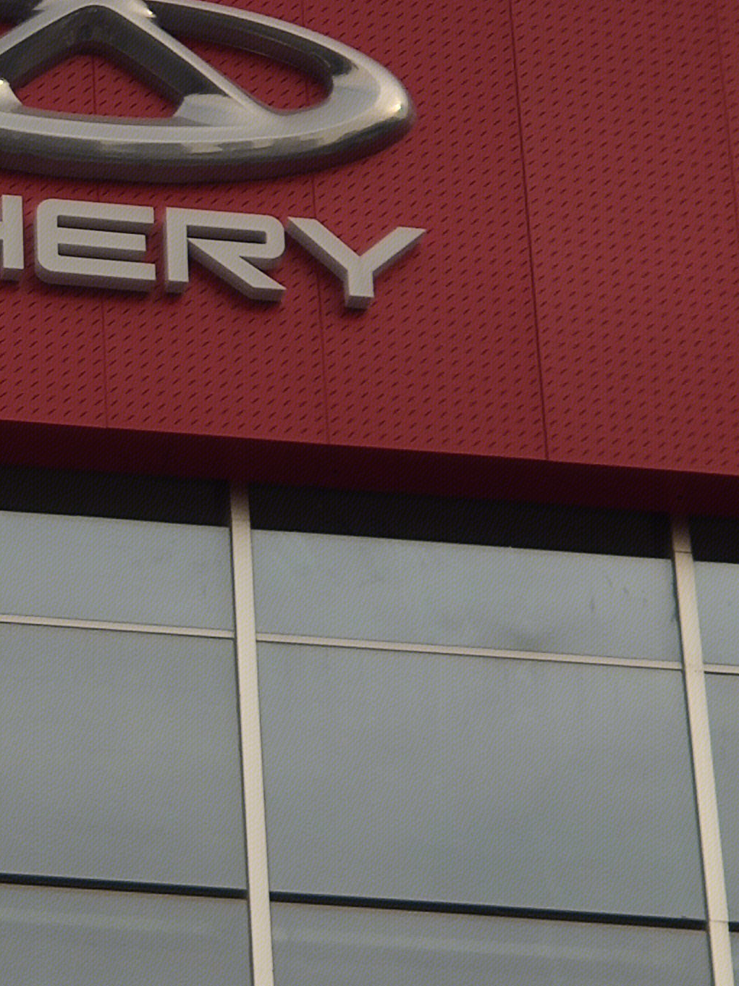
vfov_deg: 8.4
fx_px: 6691
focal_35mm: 235
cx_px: -78
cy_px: 125
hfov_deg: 6.3
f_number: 2.2
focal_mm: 6.22
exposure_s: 1/607
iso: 100
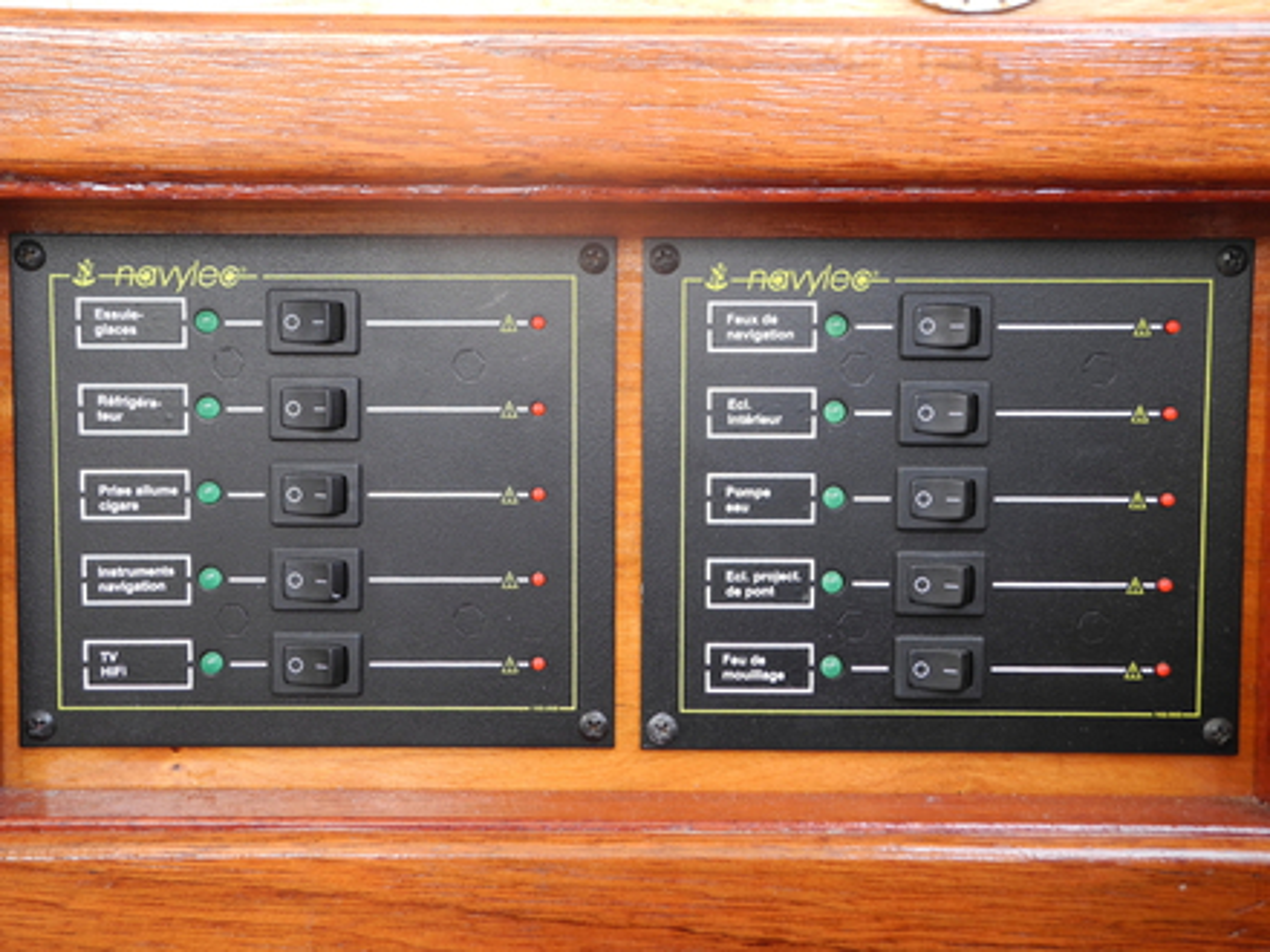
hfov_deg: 38.2
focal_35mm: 50
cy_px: 476
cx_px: 635
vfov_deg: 29.1
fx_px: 1834
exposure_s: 1/34.2
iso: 100
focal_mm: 10.7
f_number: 3.5
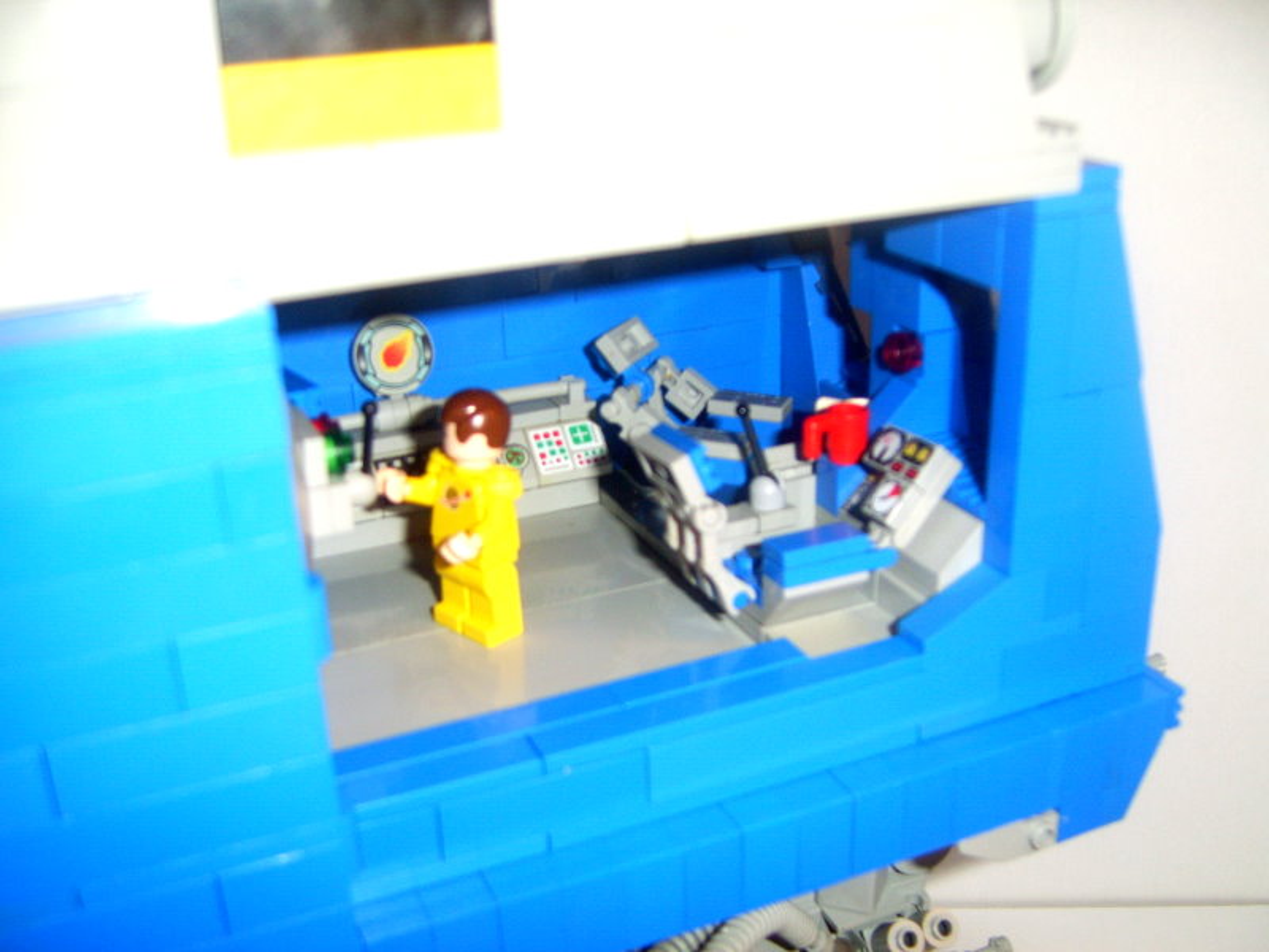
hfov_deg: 49.0
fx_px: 1393
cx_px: 634
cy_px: 476
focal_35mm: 38
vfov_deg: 37.7
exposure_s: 1/30
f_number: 2.8
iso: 100
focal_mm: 7.8
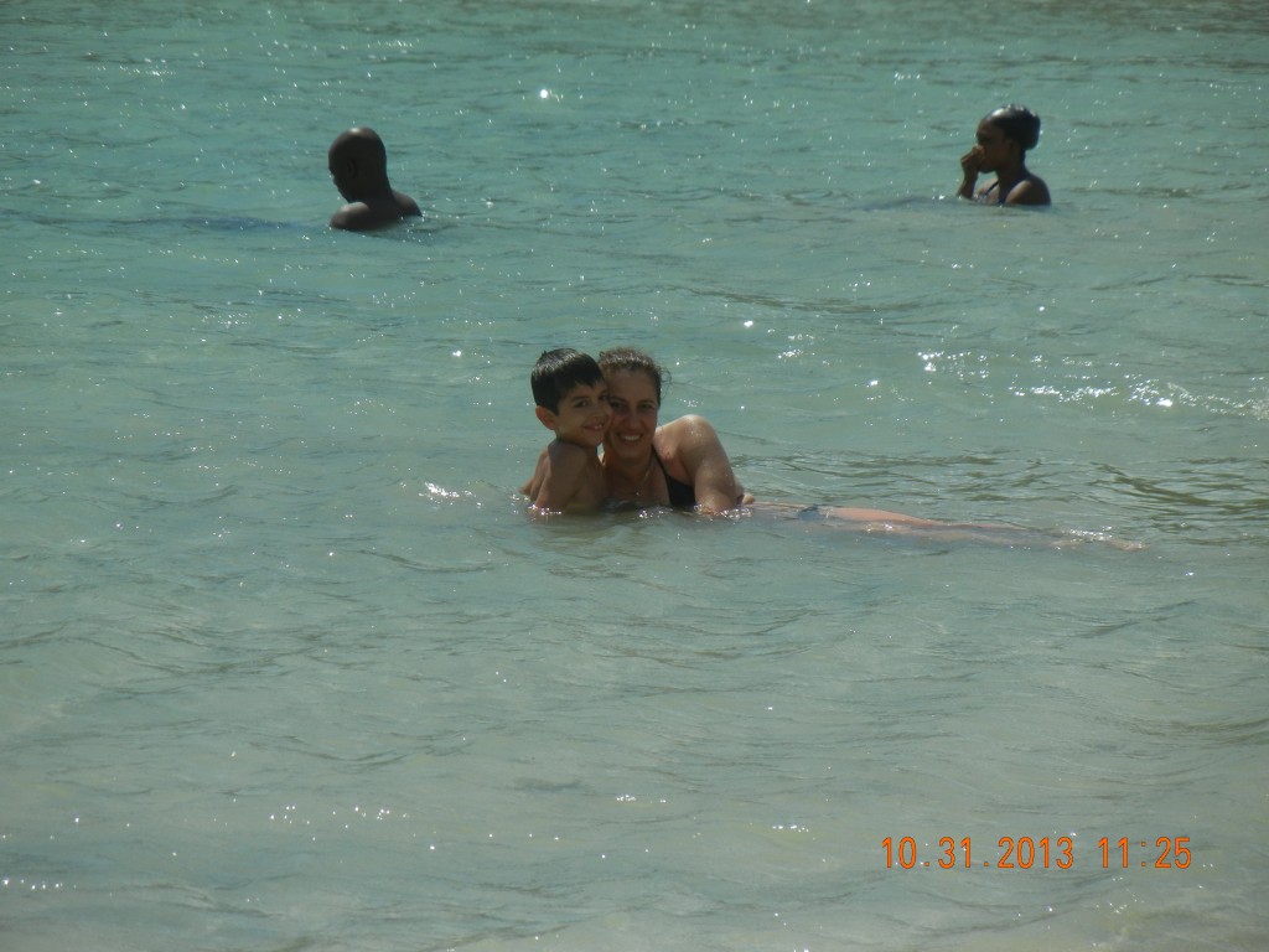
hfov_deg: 7.6
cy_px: 476
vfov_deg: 5.7
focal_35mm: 262
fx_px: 9605
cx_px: 634
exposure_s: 1/470
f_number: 10.2
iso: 160
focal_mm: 47.2
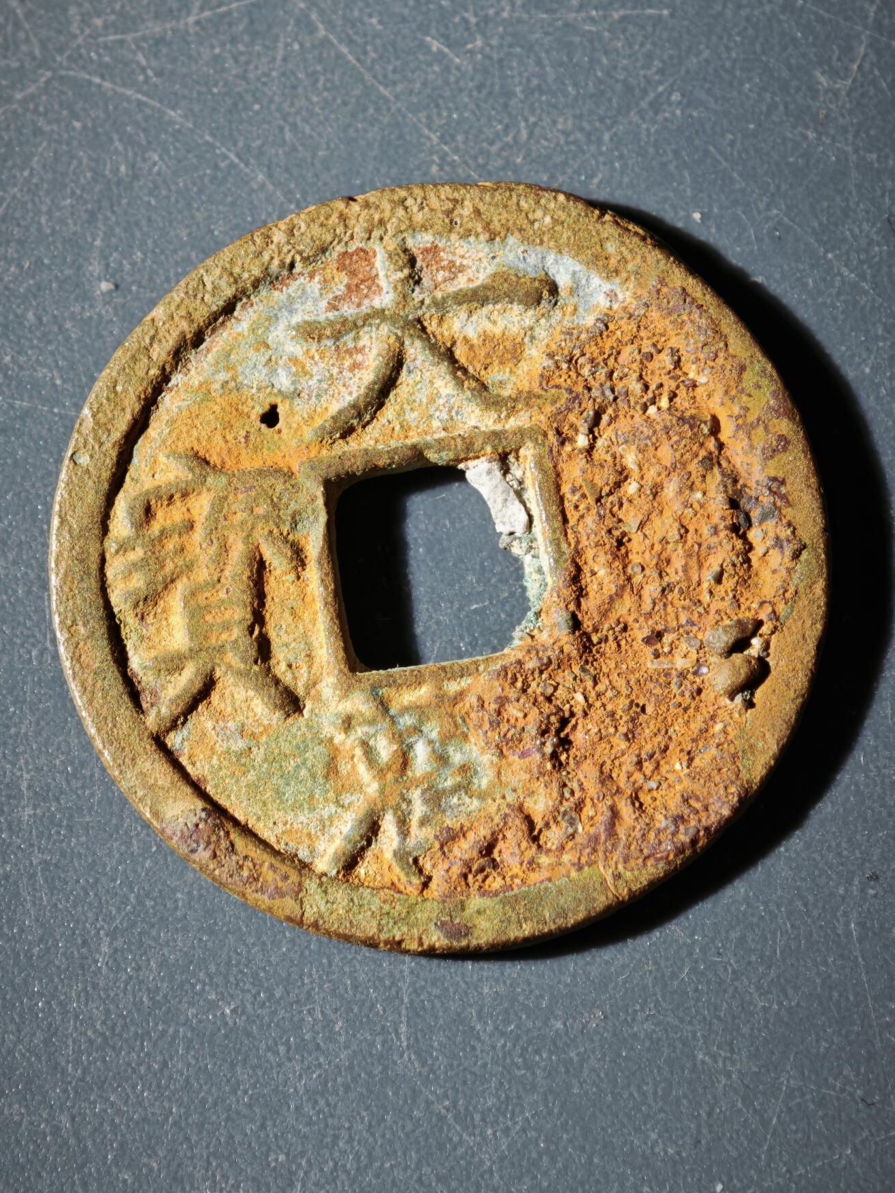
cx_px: 444
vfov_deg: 17.1
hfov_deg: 12.9
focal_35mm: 115
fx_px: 3964
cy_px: 594
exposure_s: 1/100
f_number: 2
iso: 250
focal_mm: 9
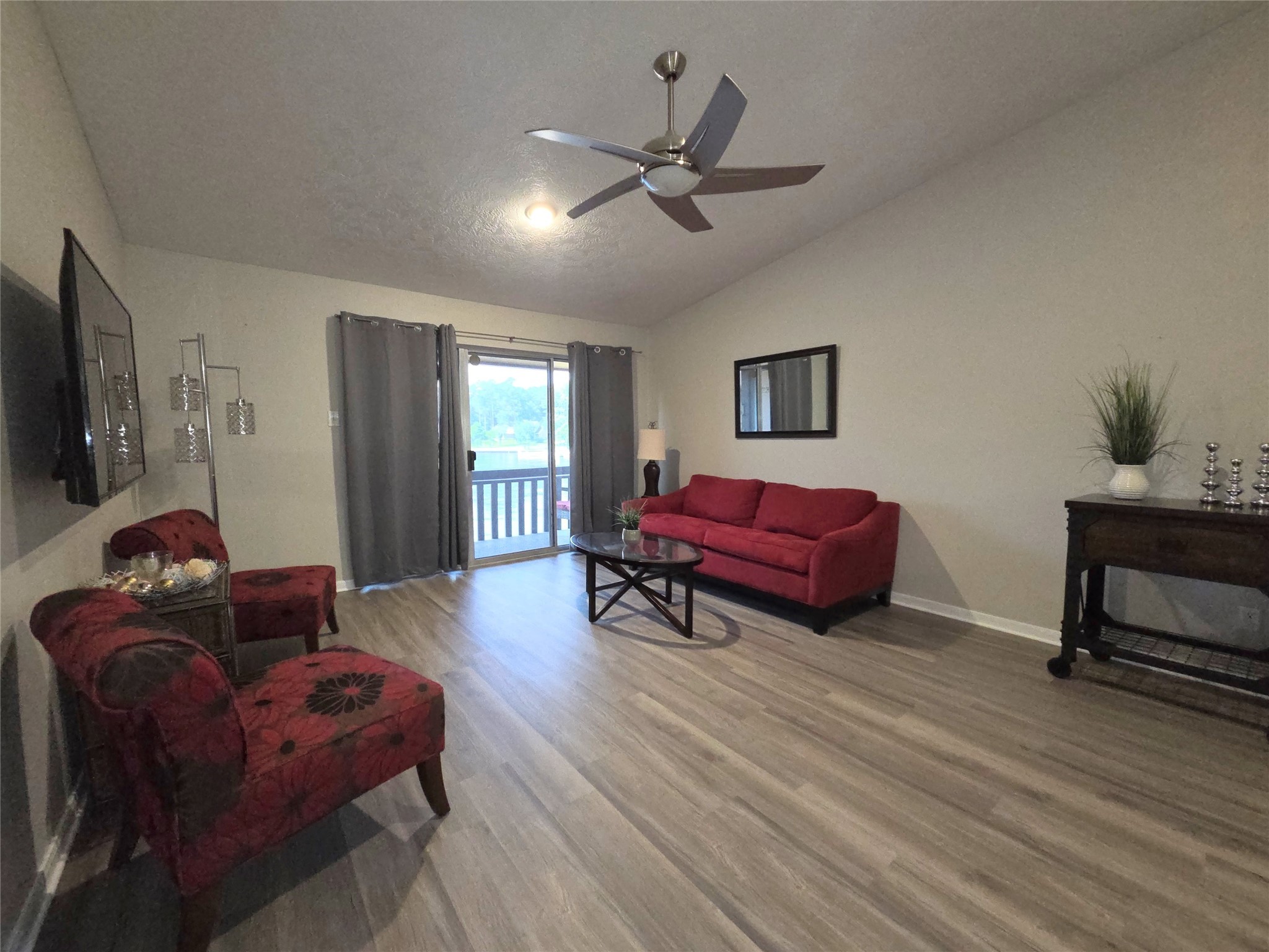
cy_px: 476
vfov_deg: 89.9
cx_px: 634
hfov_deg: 106.2
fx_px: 477
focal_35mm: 13
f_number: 2.2
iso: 320
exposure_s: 1/60
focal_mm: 2.2
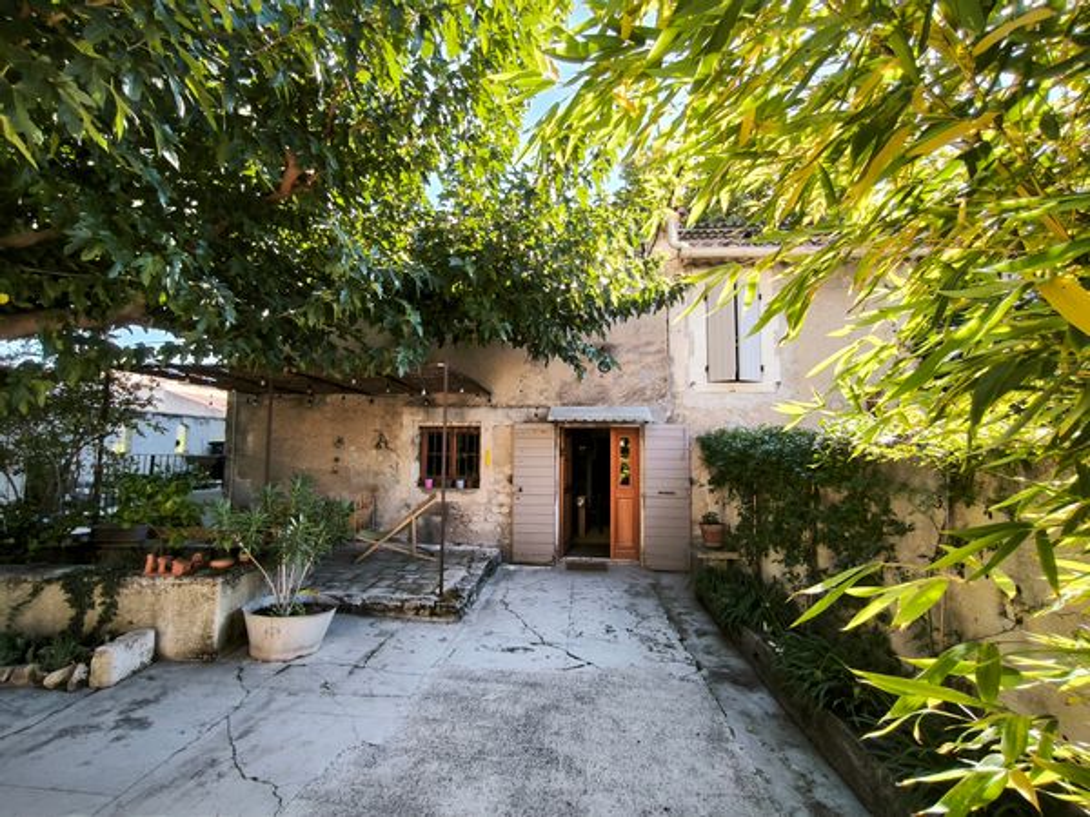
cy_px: 408
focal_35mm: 15
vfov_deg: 81.7
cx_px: 545
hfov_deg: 98.2
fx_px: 472
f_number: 2.2
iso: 80
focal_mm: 1.91
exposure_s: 1/100
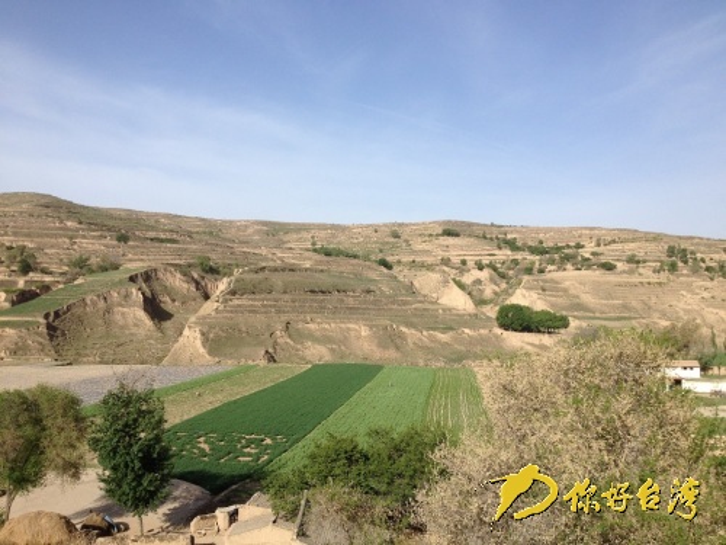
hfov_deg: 52.6
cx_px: 363
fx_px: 734
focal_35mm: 35
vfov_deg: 40.7
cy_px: 272
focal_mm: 4.28
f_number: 2.4
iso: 50
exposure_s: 1/1842
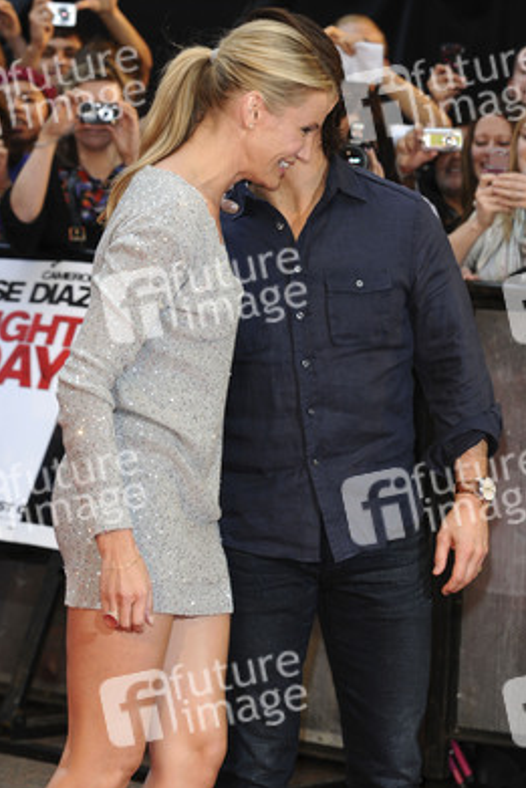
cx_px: 263
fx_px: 2890
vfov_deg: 15.5
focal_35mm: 132
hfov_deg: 10.4
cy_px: 397
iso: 320
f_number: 5
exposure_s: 1/200
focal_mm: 86
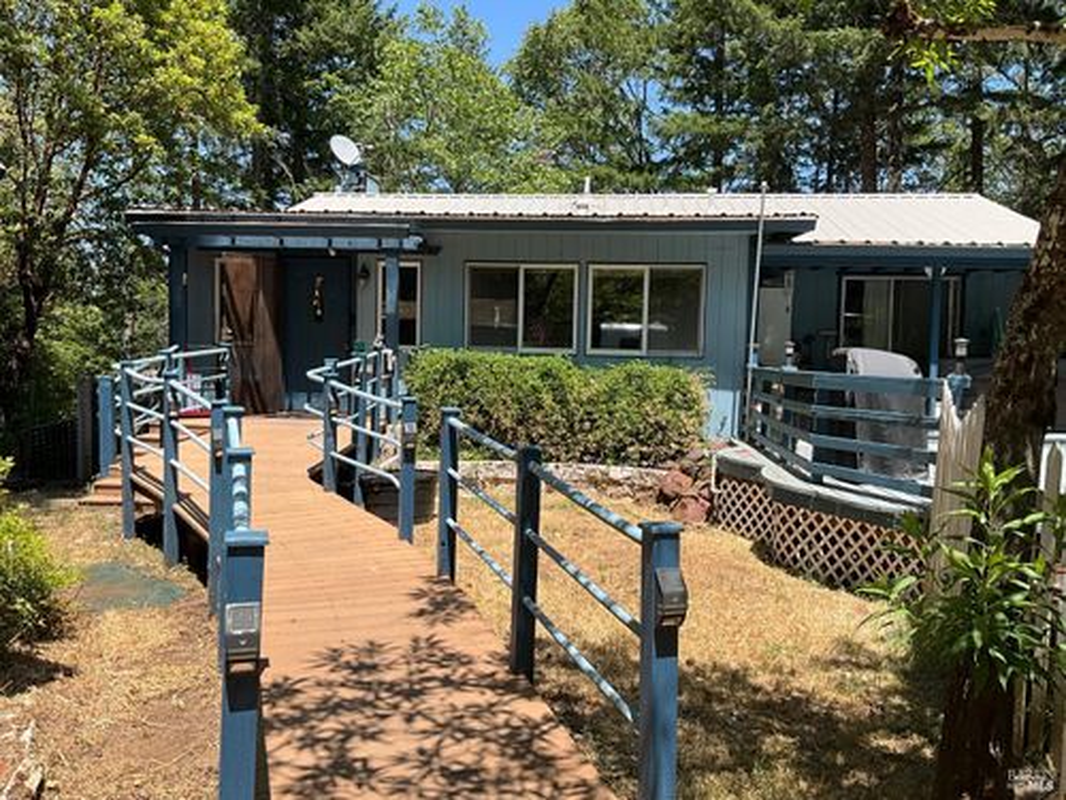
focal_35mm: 29
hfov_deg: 61.7
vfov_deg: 48.2
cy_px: 400
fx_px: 893
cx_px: 533
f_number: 1.8
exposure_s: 1/1076
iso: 25
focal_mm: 3
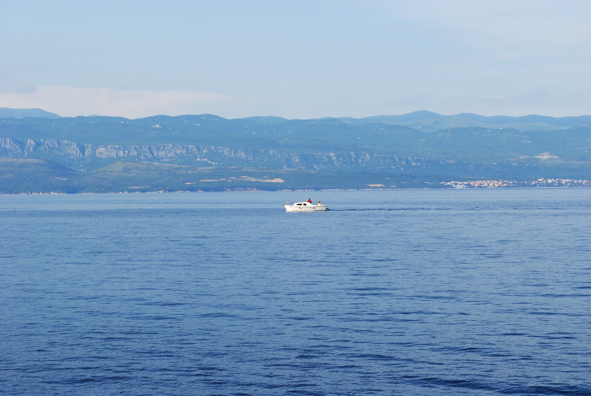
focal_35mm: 82
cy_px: 198
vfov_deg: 16.6
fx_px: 1356
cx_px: 296
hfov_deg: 24.6
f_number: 10
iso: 180
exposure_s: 1/250
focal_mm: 55
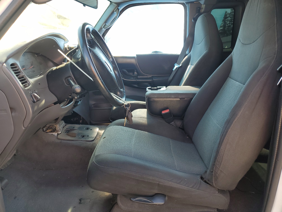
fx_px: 212
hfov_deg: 67.3
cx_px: 141
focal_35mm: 26
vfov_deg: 53.1
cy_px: 106
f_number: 1.5
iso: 50
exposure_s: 1/217
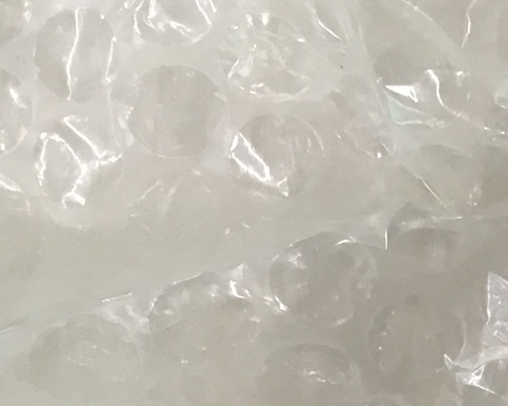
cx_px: 1224
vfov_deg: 10.0
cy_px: 281
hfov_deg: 10.6
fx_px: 2331
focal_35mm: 155
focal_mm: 4.15
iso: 80
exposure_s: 1/33
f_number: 2.2
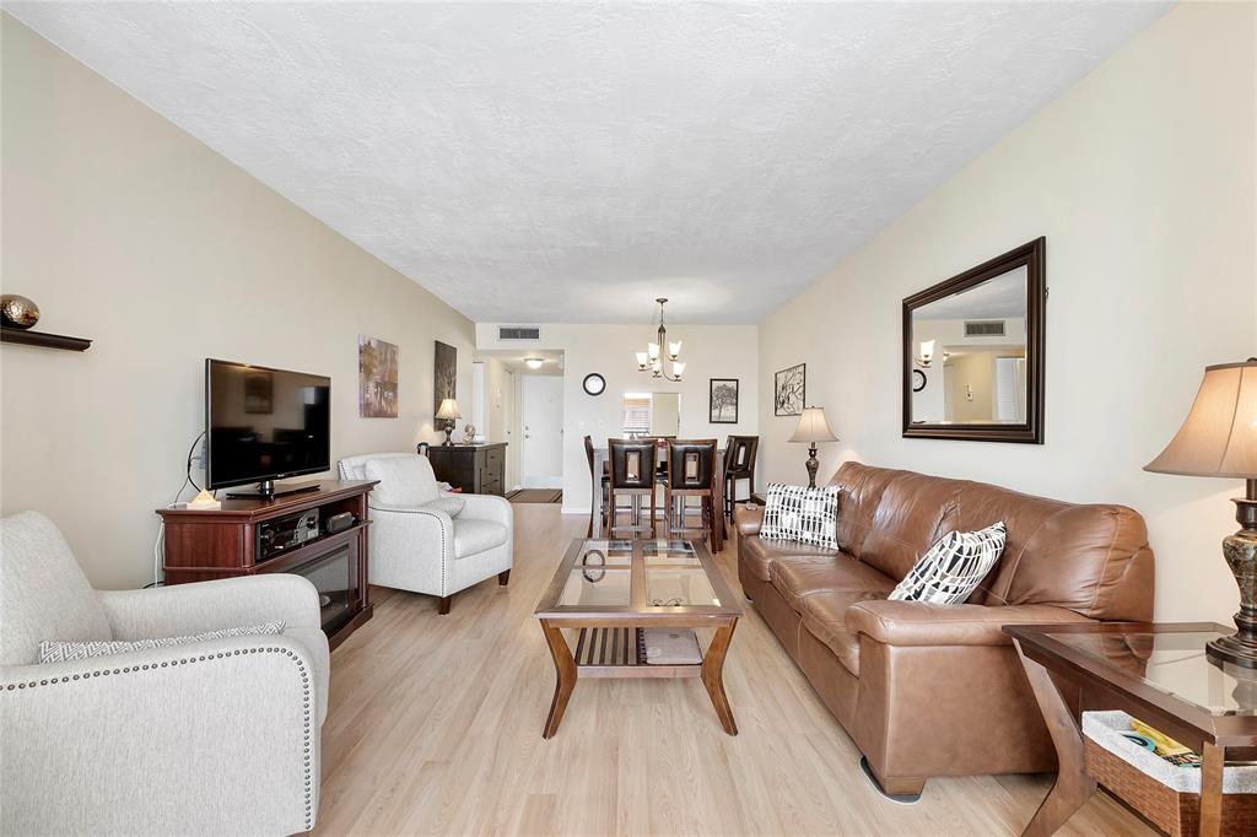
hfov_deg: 100.4
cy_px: 418
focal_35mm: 15
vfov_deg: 77.3
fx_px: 524
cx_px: 628
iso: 800
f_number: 8
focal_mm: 10
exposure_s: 1/50
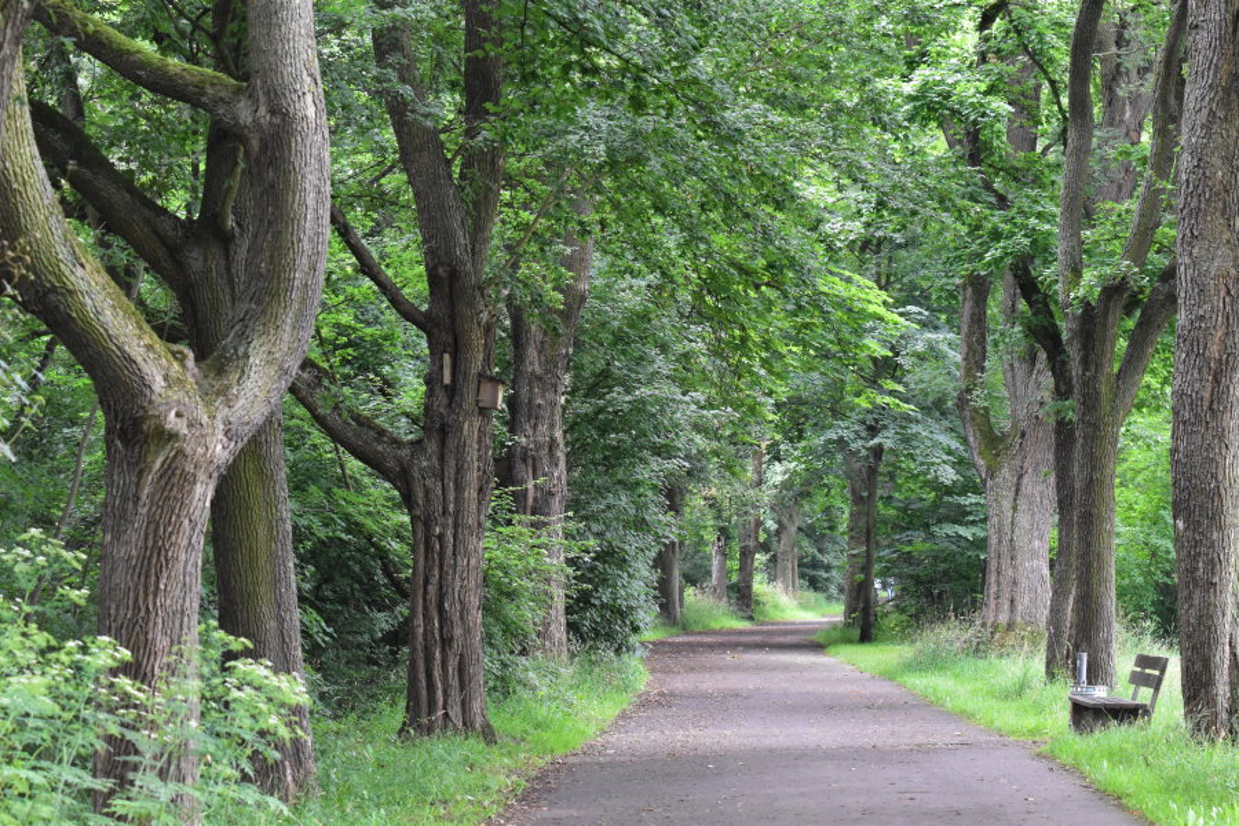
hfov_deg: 19.5
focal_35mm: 105
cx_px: 620
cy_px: 413
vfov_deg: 13.0
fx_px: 3613
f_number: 10
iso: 3200
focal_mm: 70
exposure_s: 1/200
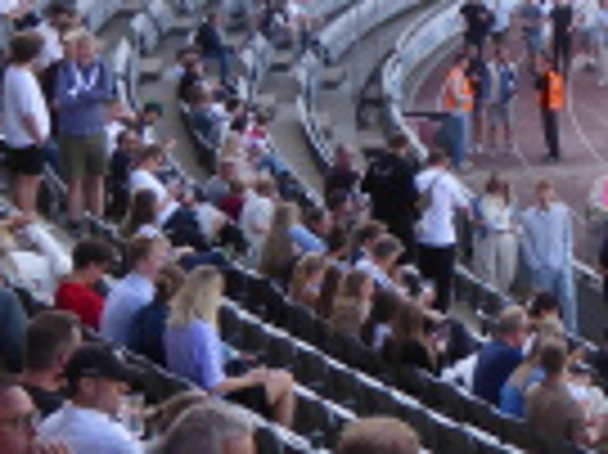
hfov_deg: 16.4
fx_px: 2053
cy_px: -13
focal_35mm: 117
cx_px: 640
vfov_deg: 12.5
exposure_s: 1/100
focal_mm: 6.3
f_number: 3.7
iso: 80
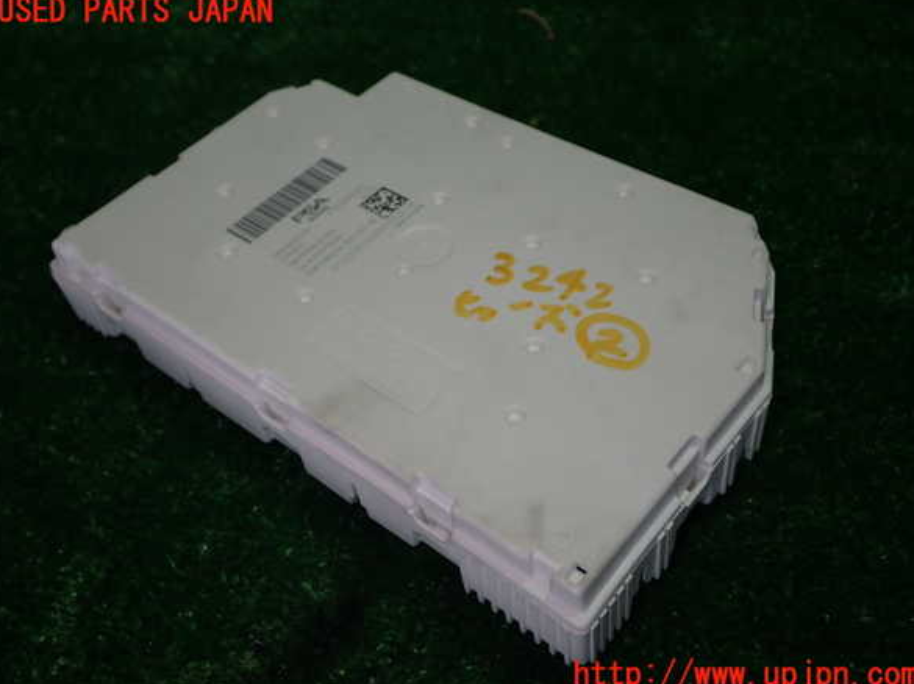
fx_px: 1029
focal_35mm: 39
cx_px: 458
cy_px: 344
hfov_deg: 47.9
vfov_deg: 36.8
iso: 160
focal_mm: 6.83
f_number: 2.7
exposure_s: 1/80
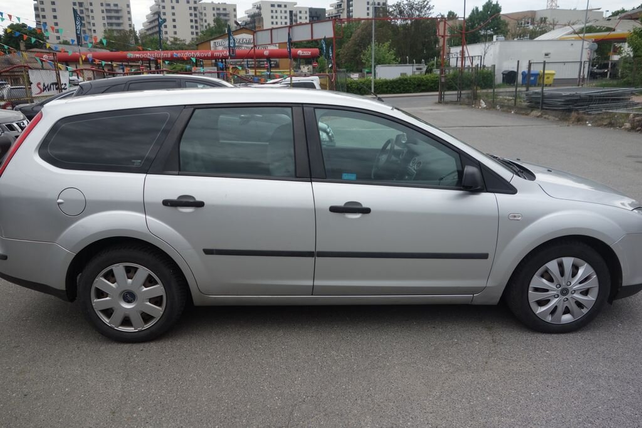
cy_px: 214
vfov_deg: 46.4
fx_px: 499
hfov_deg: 65.5
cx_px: 321
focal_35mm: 28
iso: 125
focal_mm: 10.4
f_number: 4
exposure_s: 1/500
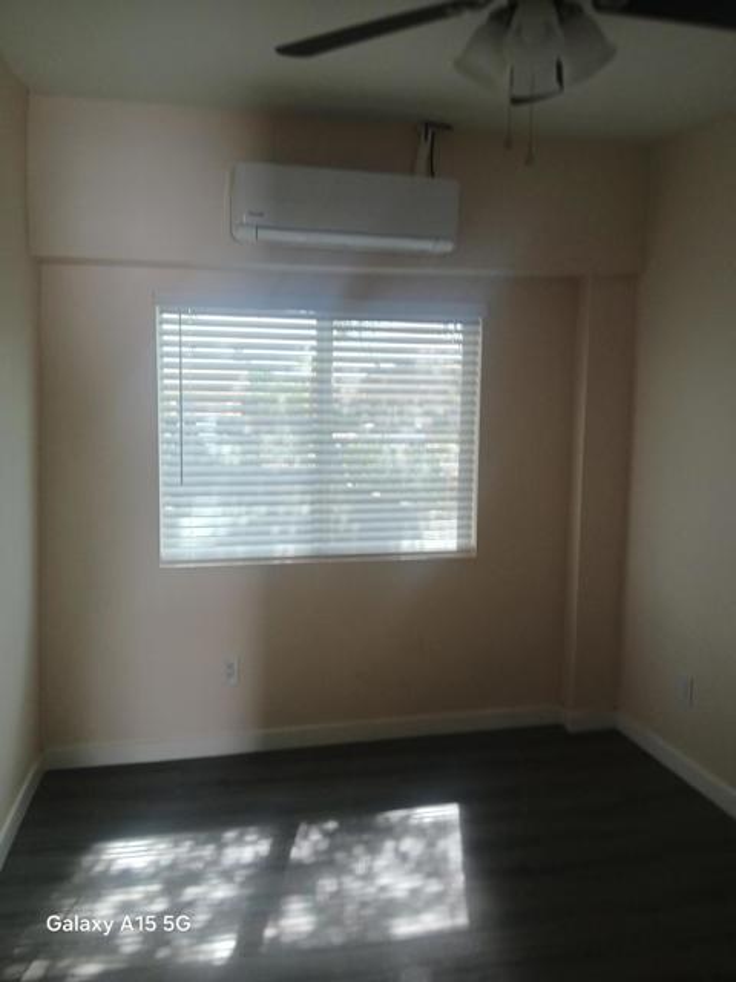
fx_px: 737
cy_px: 491
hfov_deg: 53.1
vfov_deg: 67.3
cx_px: 368
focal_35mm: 26
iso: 50
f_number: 1.8
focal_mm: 3.98
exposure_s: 1/60
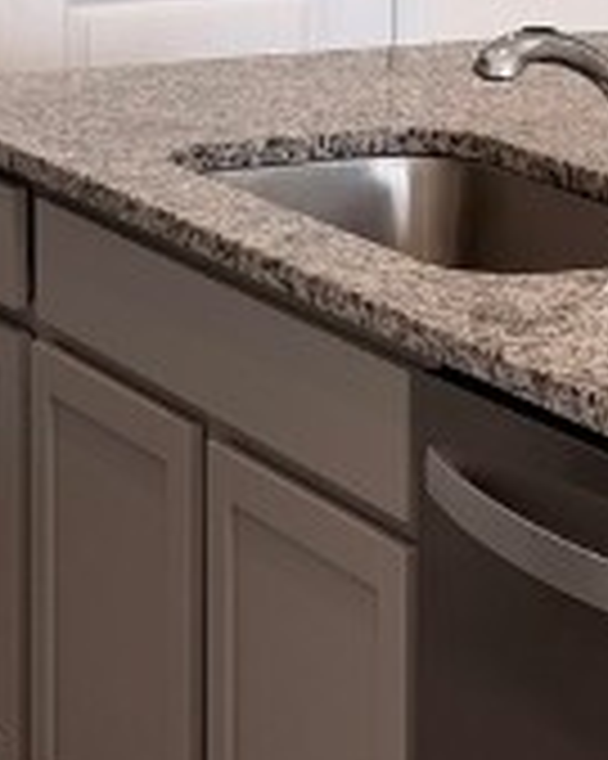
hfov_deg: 10.9
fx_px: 3197
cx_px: 347
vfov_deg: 13.4
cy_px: -4
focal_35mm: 142
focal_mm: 6.76
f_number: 1.78
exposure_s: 1/120
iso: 80
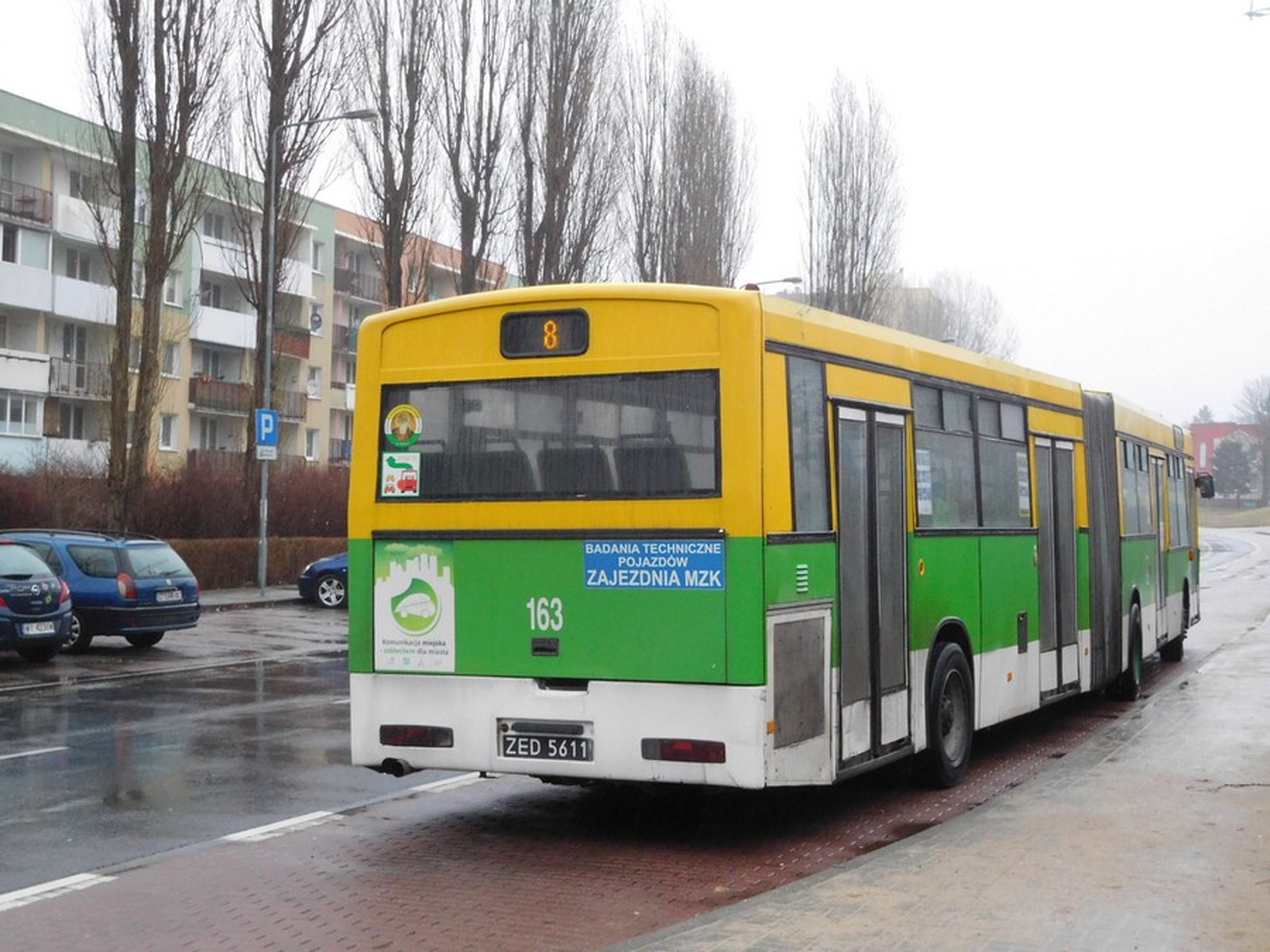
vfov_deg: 29.1
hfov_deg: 38.2
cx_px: 635
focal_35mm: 50
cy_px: 476
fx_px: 1834
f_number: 4.1
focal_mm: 8.9
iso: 450
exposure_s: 1/60
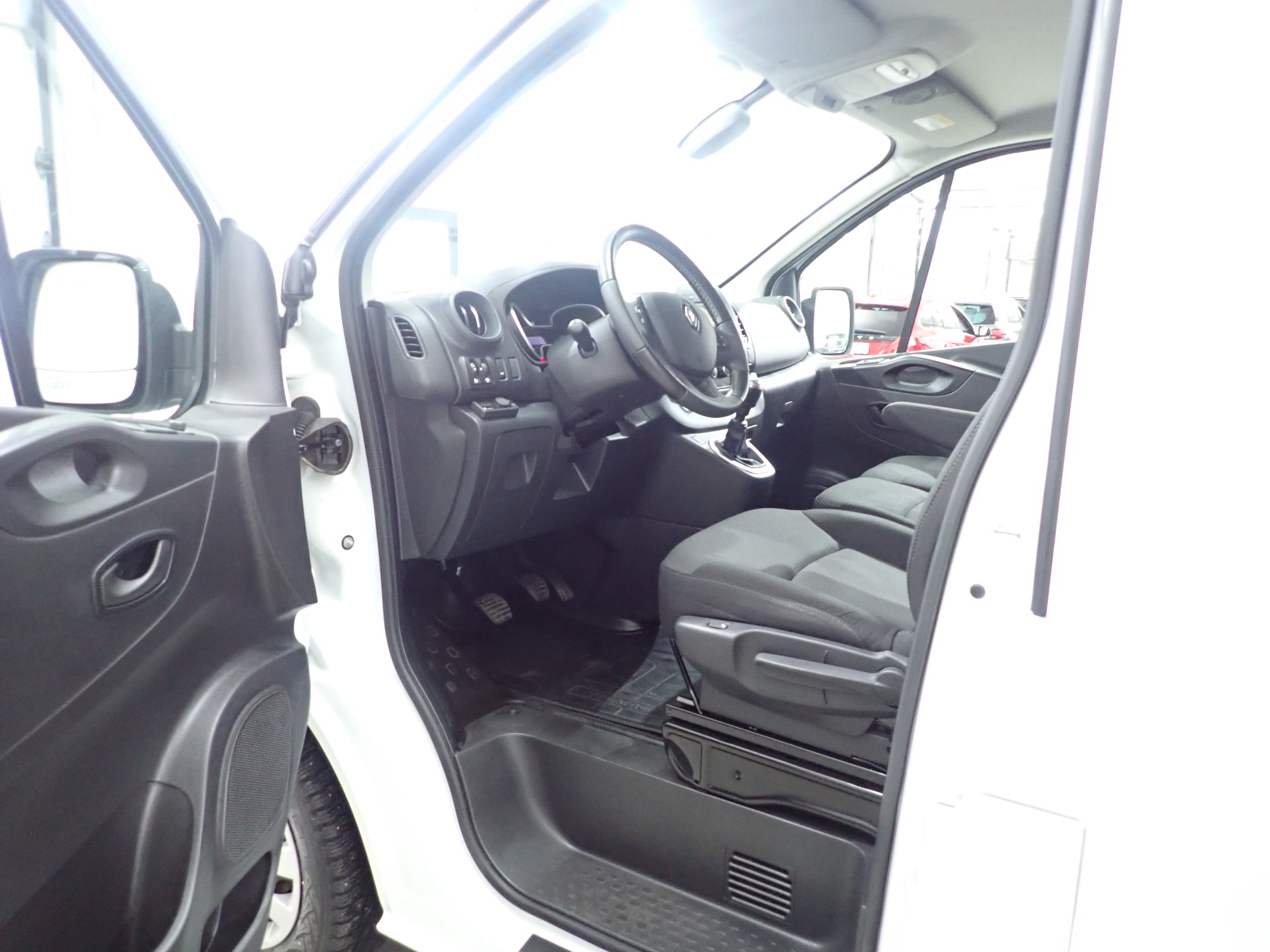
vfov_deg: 54.9
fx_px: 917
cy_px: 476
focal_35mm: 25
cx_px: 635
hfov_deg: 69.4
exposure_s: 1/30
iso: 800
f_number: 2
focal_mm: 4.5
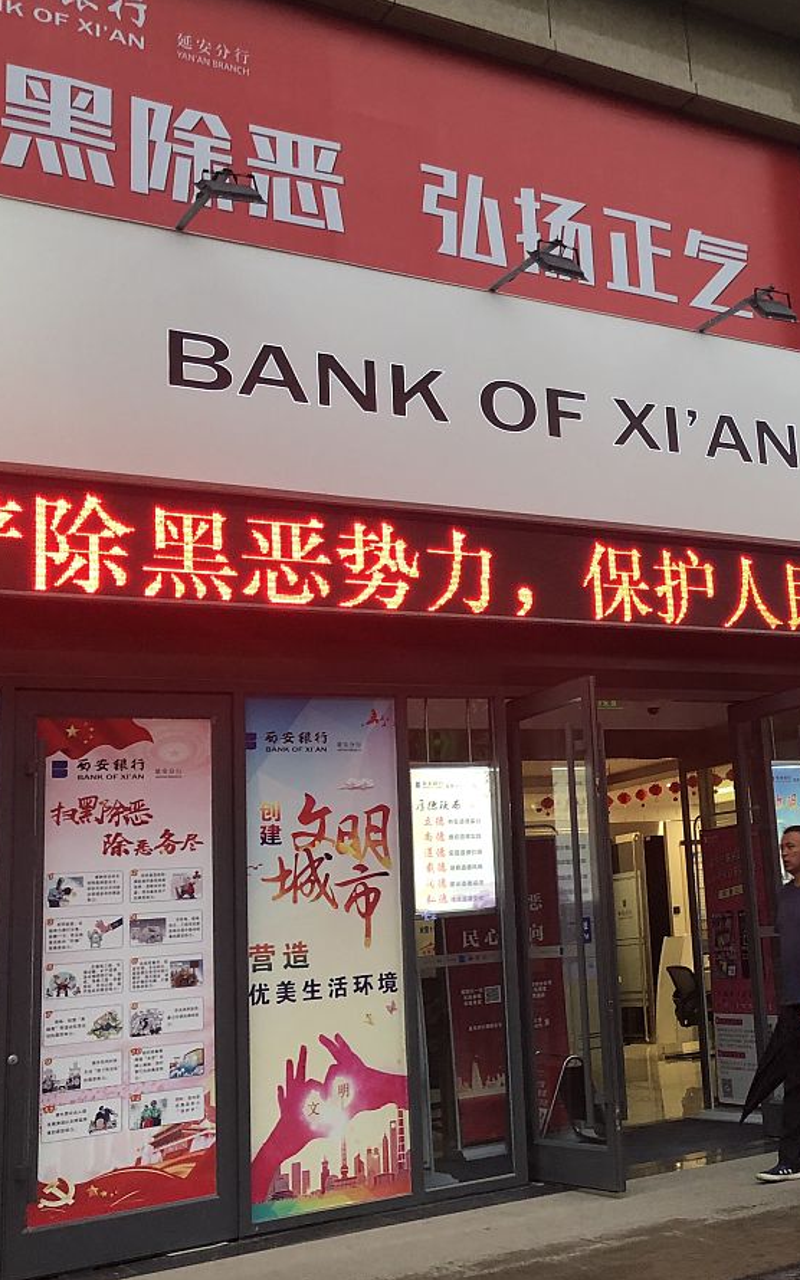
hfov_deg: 31.5
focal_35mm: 40
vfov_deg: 49.3
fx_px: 1396
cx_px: 578
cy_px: 643
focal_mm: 3.99
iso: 40
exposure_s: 1/32
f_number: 1.8
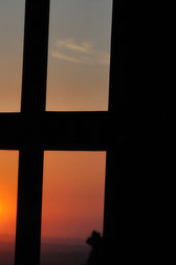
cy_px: 125
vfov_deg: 11.6
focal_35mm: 178
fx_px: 1309
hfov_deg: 7.7
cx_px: 23
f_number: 4.2
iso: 640
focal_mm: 50
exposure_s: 1/4000
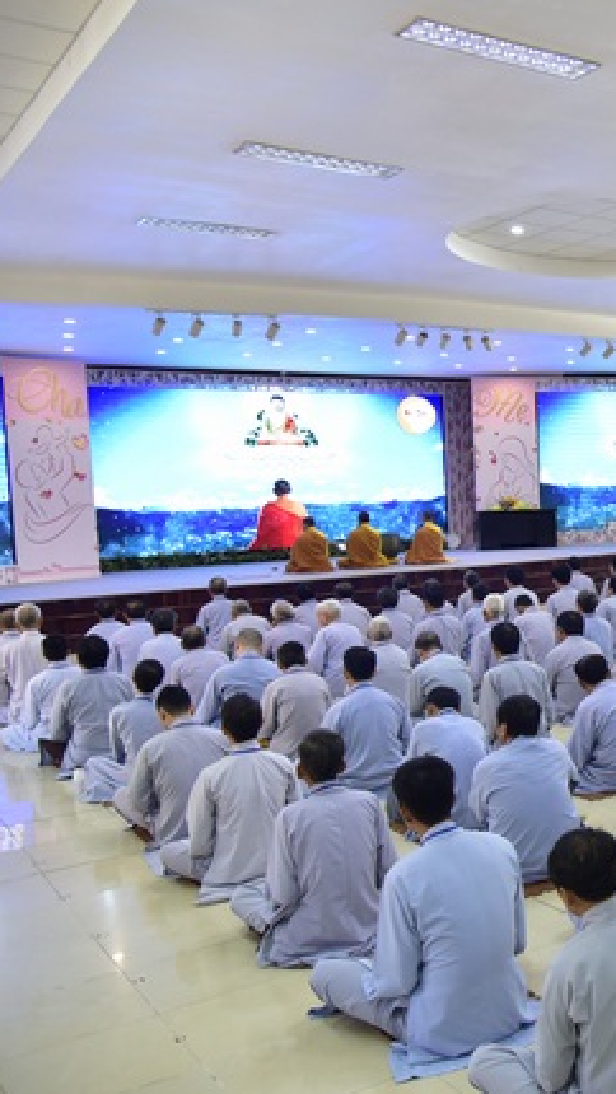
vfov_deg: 52.8
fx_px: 1103
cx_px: 759
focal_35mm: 38
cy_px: 544
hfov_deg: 27.2
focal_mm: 24
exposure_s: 1/60
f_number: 4
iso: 1000
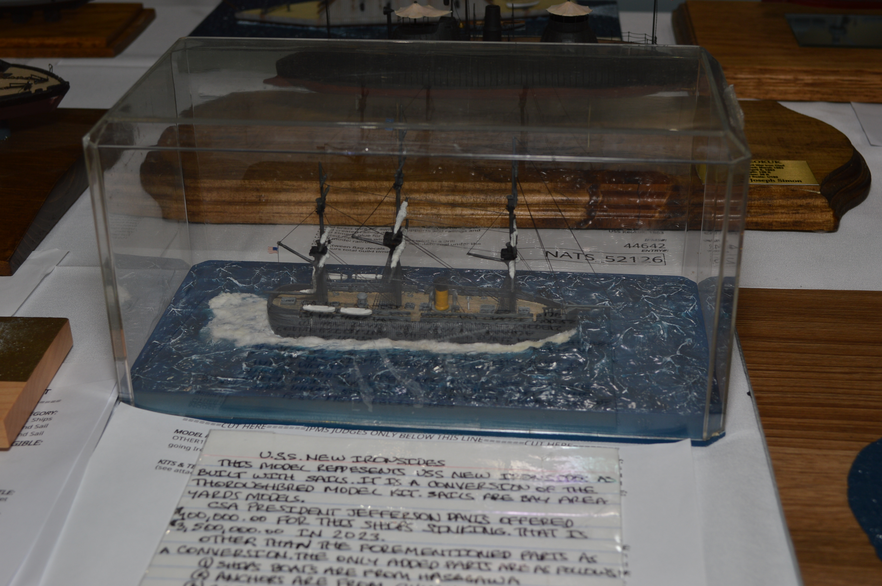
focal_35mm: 48
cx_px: 441
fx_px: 1175
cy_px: 293
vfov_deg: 28.0
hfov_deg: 41.1
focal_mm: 32
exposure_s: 1/60
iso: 100
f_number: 8
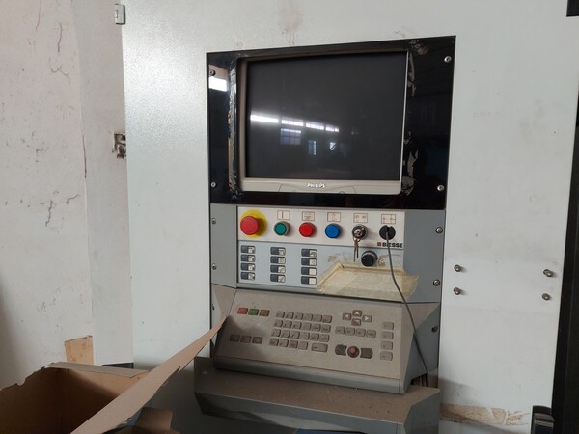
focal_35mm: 24
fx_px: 401
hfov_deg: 71.6
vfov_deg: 56.8
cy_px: 217
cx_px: 290
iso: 160
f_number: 1.8
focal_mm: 5.23
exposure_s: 1/60
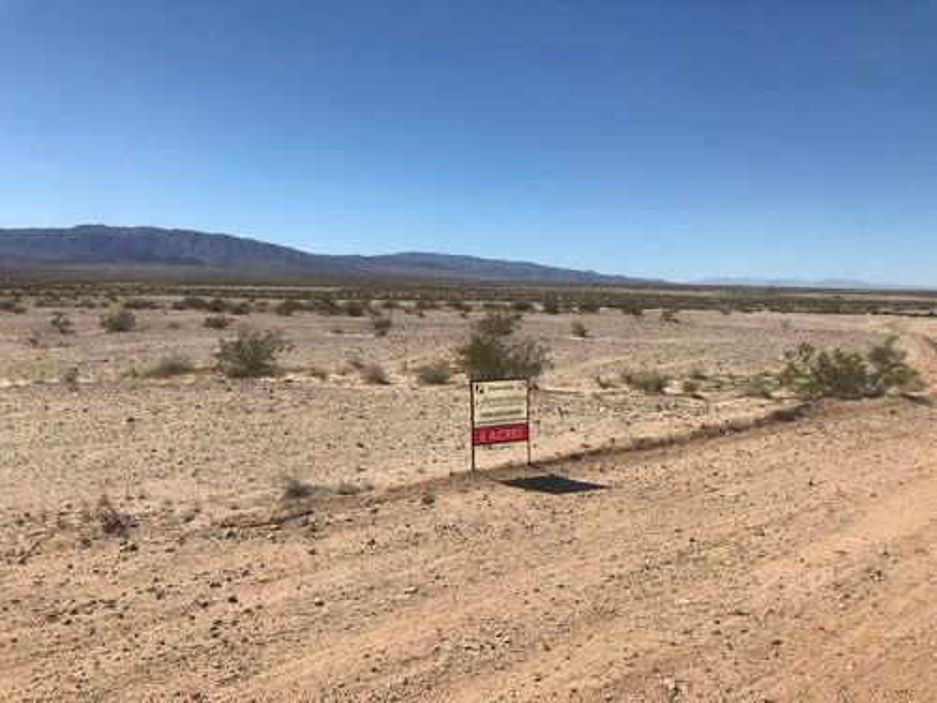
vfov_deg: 49.7
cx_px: 468
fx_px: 758
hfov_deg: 63.4
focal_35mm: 28
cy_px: 352
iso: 20
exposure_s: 1/5319
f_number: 1.8
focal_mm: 3.99
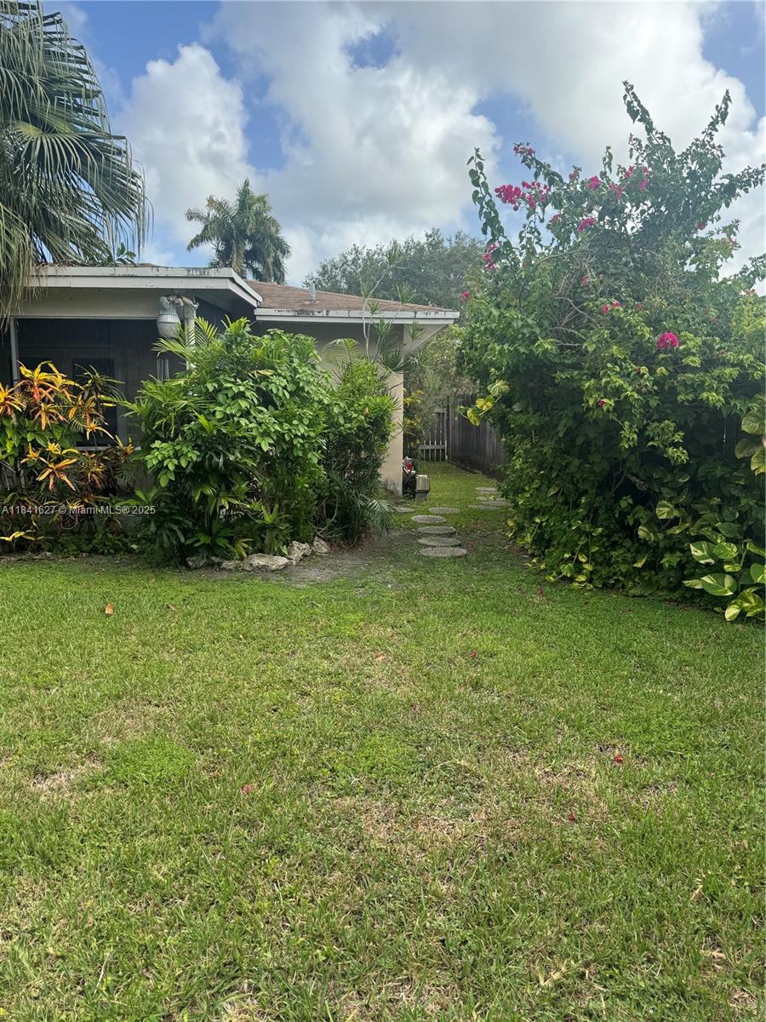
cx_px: 383
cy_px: 511
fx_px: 708
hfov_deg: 56.8
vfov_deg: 71.6
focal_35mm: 24
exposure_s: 1/2331
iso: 80
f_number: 1.78
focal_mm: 6.76
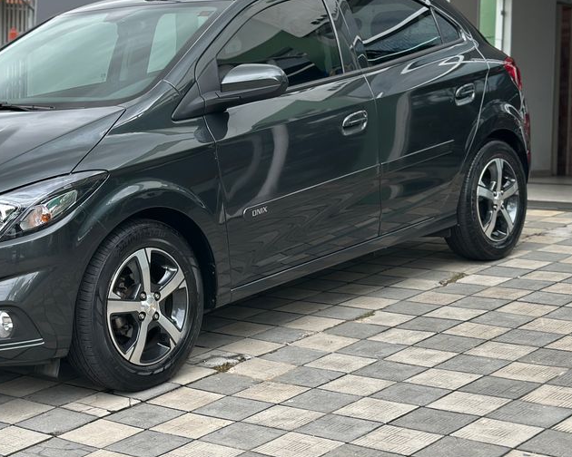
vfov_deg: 21.5
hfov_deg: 26.4
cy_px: 156
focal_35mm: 71
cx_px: 146
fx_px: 1202
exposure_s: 1/646
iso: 80
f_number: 1.78
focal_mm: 6.86
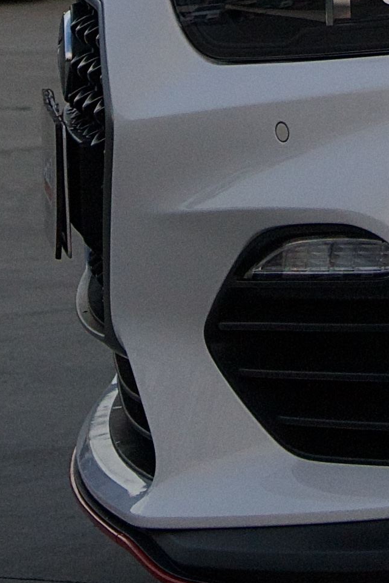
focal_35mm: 344
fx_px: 5573
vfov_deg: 5.9
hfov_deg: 4.0
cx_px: 324
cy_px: -538
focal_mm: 48
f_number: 5.6
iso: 400
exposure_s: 1/640
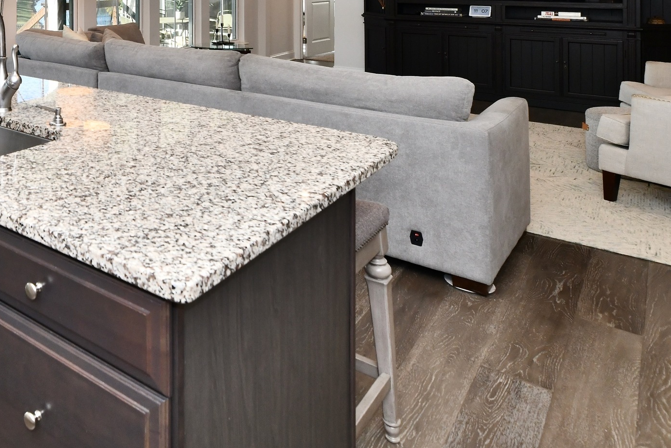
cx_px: 30
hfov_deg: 50.9
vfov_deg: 37.2
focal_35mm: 31
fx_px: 578
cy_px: -15
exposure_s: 1/160
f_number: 6.3
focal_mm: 14
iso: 640
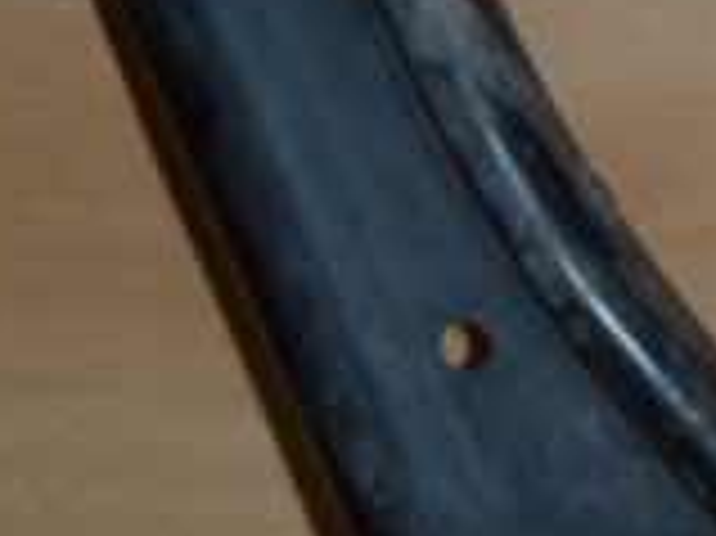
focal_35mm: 153
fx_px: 3162
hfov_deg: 12.5
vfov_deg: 9.7
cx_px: 950
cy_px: 297
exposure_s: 1/40
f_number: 4.6
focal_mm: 6.83
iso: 100
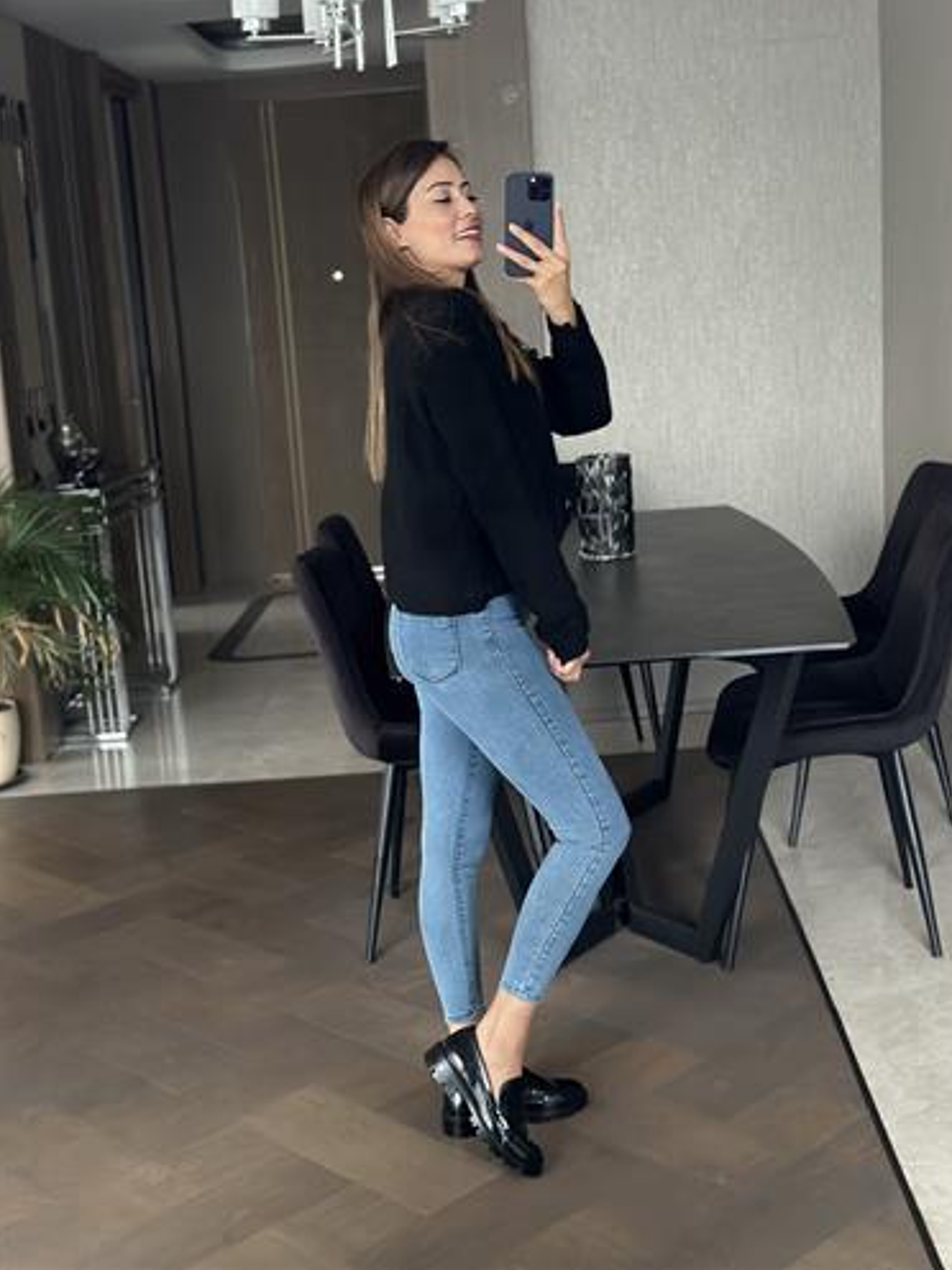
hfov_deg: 29.7
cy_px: 625
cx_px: 484
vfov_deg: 38.9
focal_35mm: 49
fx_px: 1797
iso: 640
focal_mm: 6.86
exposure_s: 1/40
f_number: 1.78
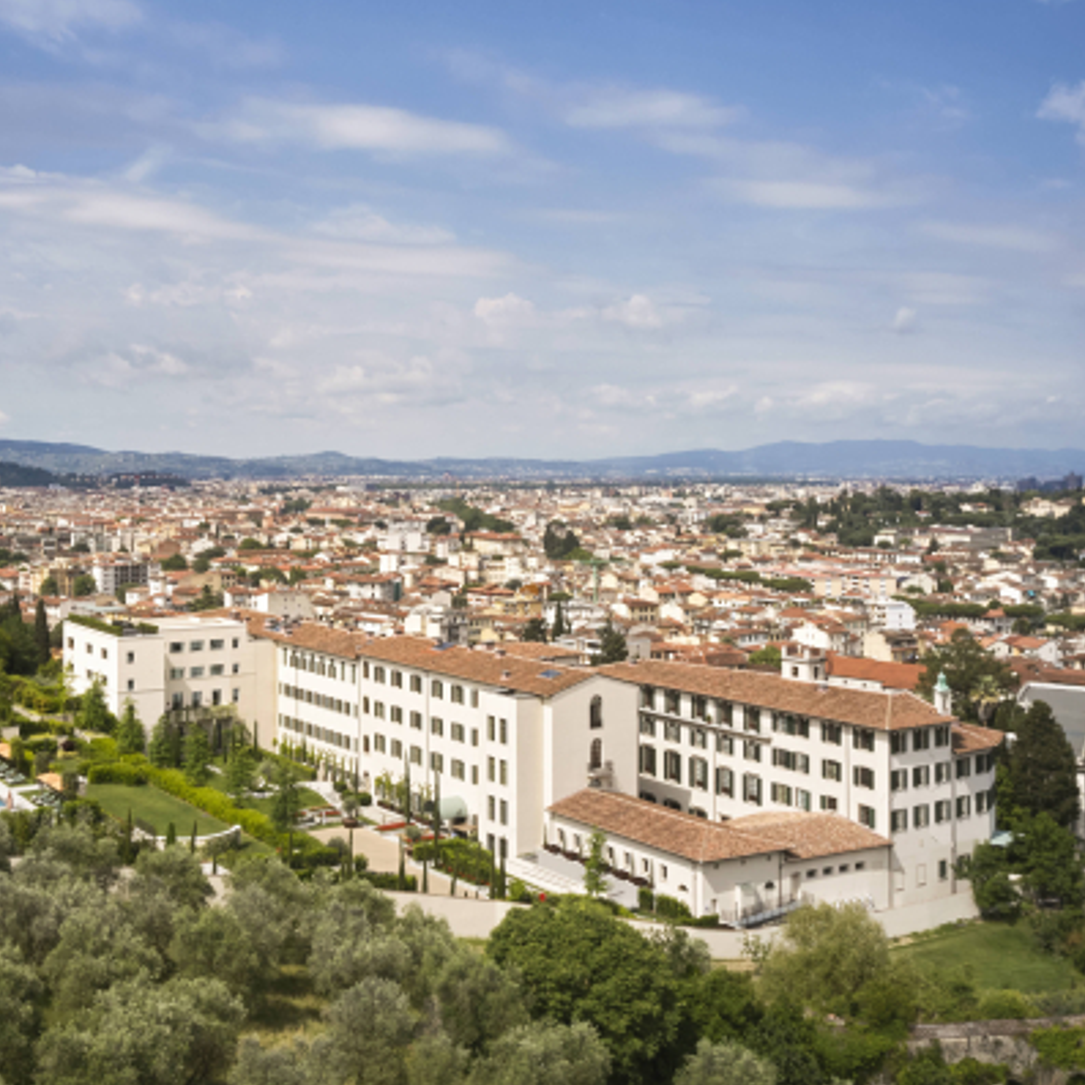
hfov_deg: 45.0
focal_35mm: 36
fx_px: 1277
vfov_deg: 46.0
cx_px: 317
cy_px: 544
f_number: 11
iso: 100
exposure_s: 1/200
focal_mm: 10.26
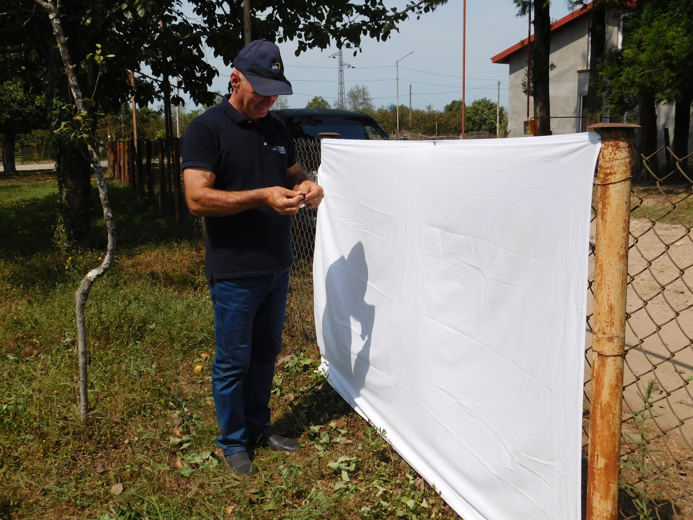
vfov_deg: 39.7
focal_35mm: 36
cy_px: 260
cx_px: 346
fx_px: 721
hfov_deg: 51.4
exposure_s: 1/500
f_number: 7
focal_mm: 6.3
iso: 125
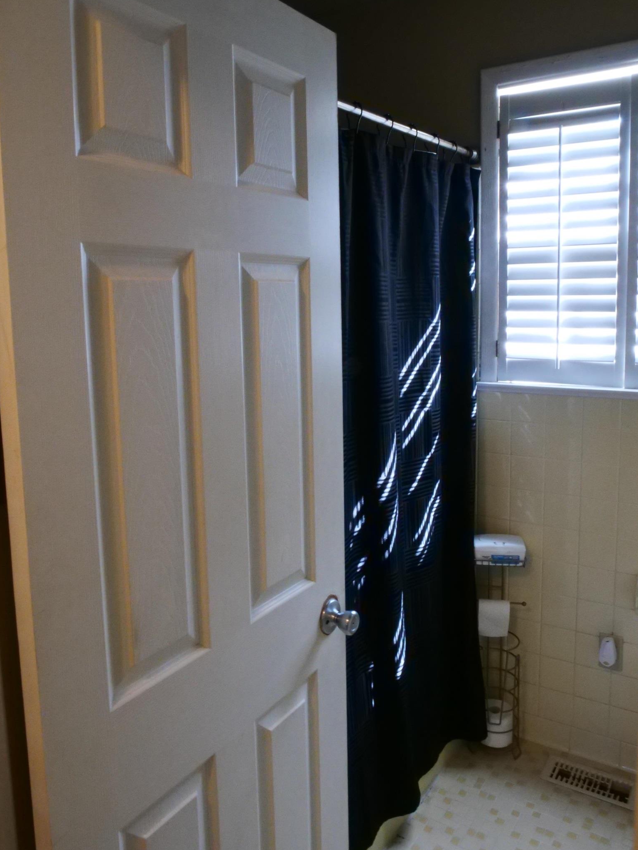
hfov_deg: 51.4
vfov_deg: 65.2
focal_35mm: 27
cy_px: 382
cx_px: 317
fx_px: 664
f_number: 20
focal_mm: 12
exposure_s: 1/5
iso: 3200
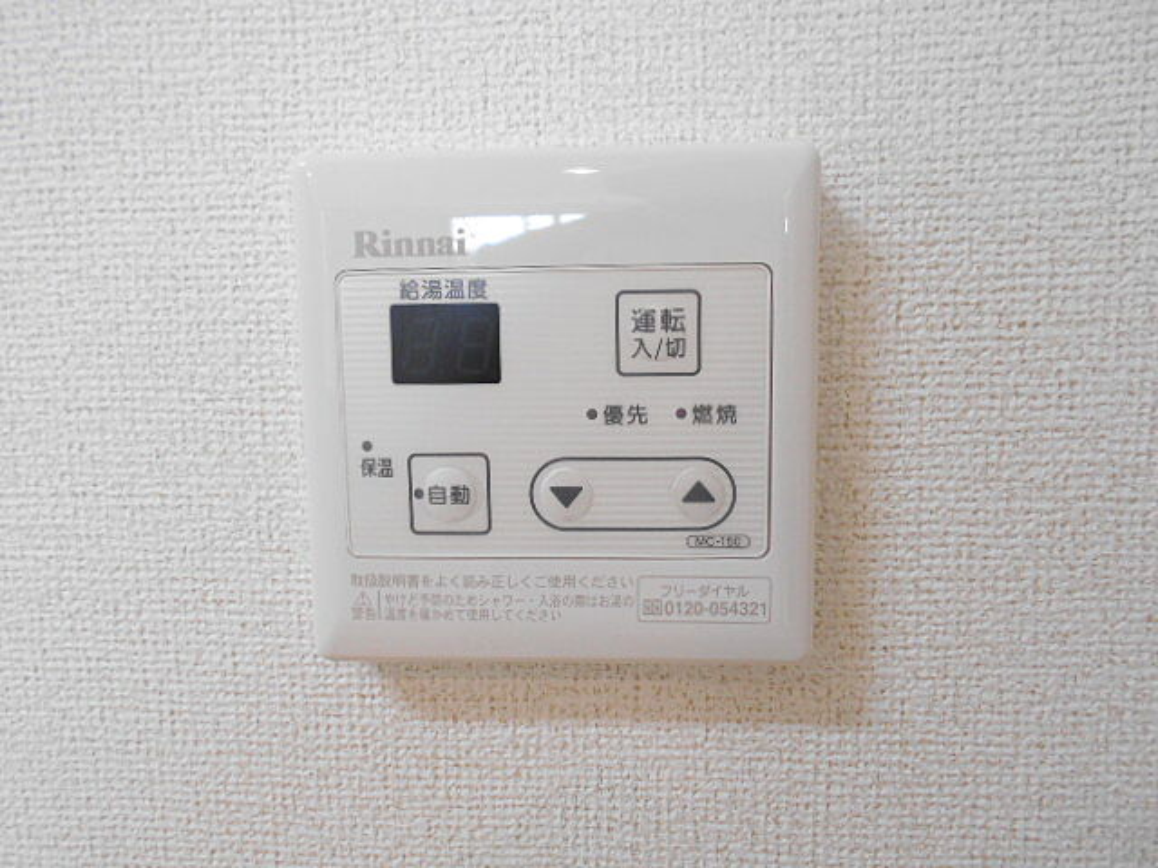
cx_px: 579
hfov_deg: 67.3
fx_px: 870
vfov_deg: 53.1
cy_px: 434
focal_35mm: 26
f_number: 3.2
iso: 220
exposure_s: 1/30
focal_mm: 4.6
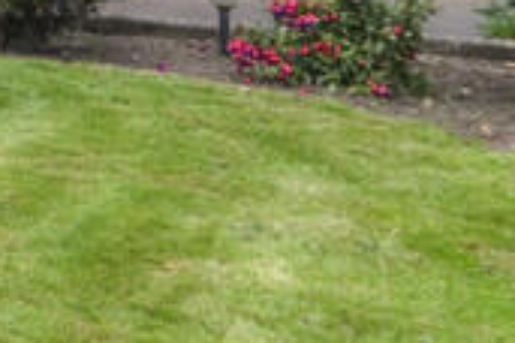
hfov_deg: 19.2
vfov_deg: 13.7
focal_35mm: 90
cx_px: -304
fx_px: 1287
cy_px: -260
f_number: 5
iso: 400
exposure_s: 1/100
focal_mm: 10
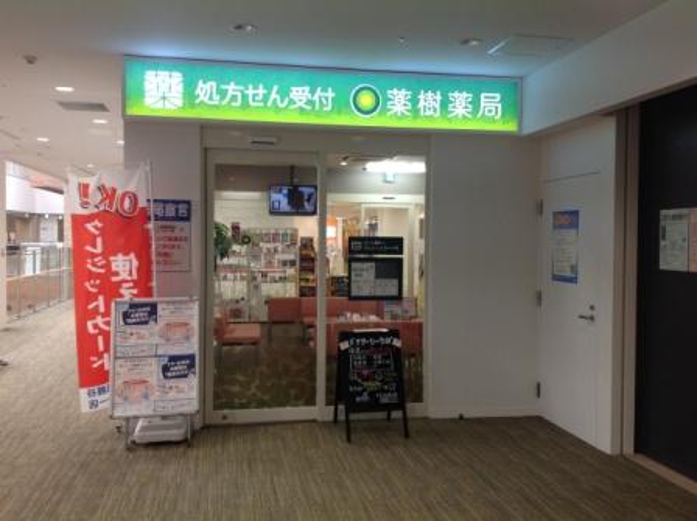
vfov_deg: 40.6
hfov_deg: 52.7
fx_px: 704
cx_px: 348
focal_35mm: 35
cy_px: 260
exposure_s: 1/60
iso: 80
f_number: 2.4
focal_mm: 4.28
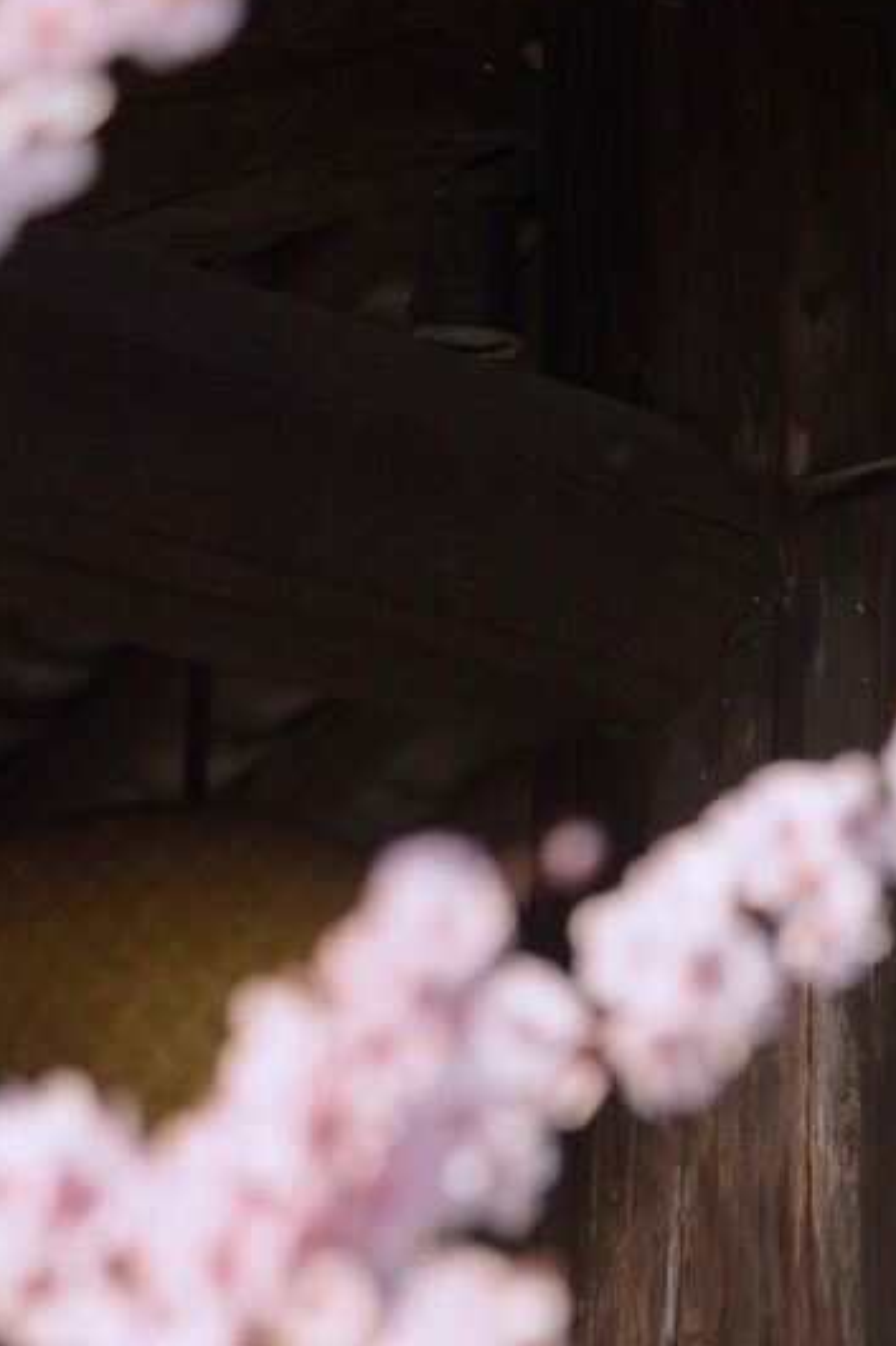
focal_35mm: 208
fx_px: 7770
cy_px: 1642
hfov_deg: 6.6
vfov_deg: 9.7
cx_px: 914
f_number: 2.8
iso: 100
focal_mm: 70
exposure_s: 1/500
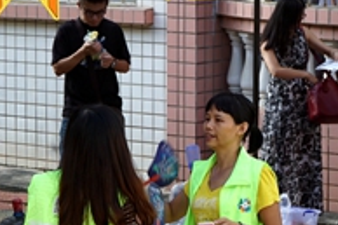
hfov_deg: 8.6
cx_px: -19
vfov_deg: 5.8
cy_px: 77
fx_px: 2233
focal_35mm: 238
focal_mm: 38
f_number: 6.3
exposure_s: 1/80
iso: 100
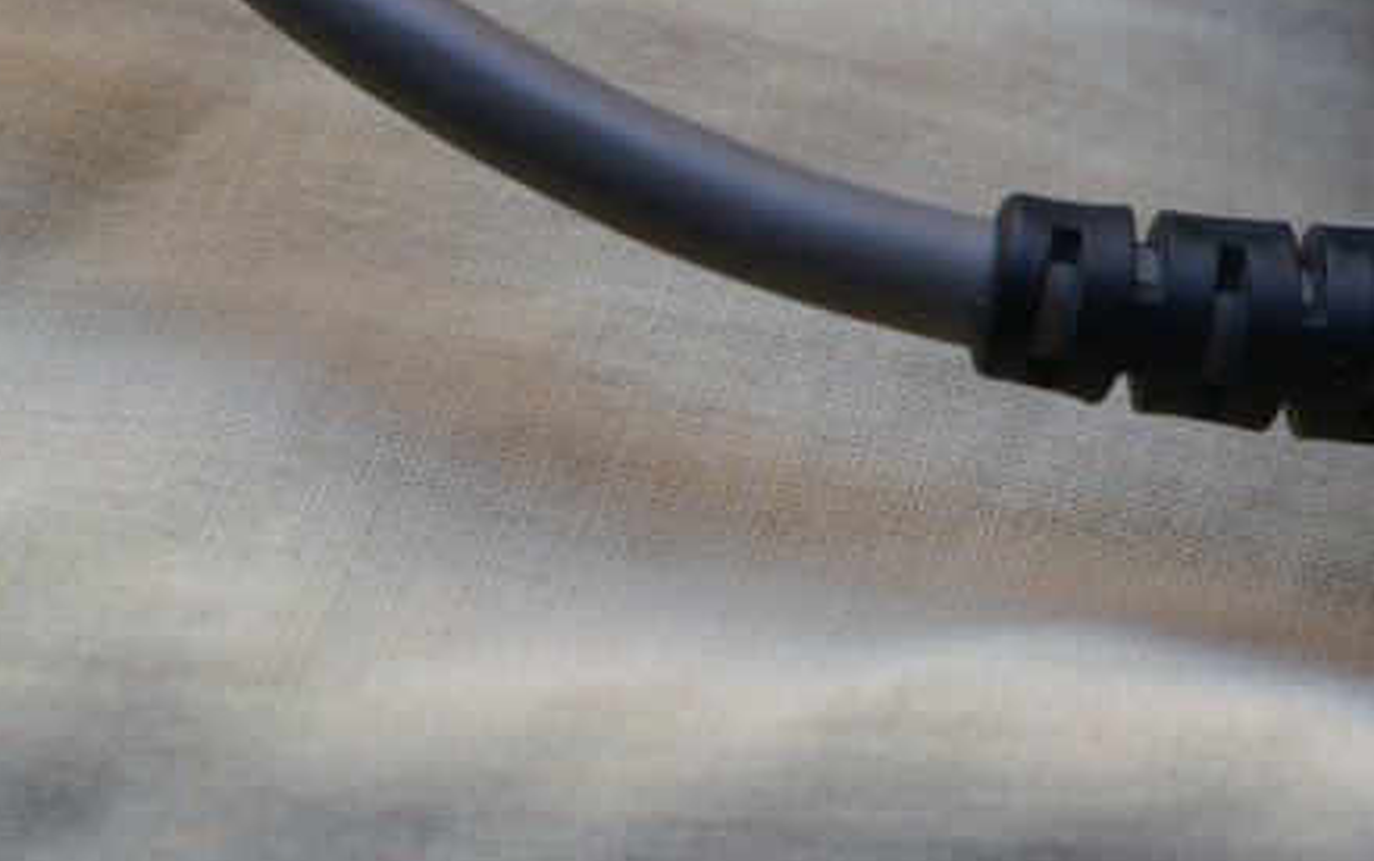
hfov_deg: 12.8
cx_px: 1527
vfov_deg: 8.1
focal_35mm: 160
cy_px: -177
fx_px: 6002
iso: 100
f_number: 5.6
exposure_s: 1/20
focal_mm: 45
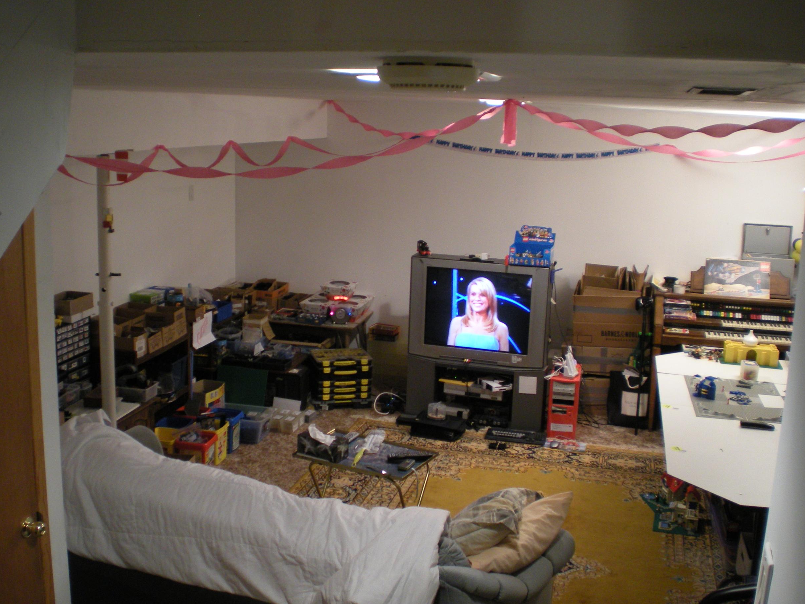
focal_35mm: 40
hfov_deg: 46.8
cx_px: 394
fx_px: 930
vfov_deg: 36.0
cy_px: 294
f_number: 3.1
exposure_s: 1/8.3
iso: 200
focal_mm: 6.3
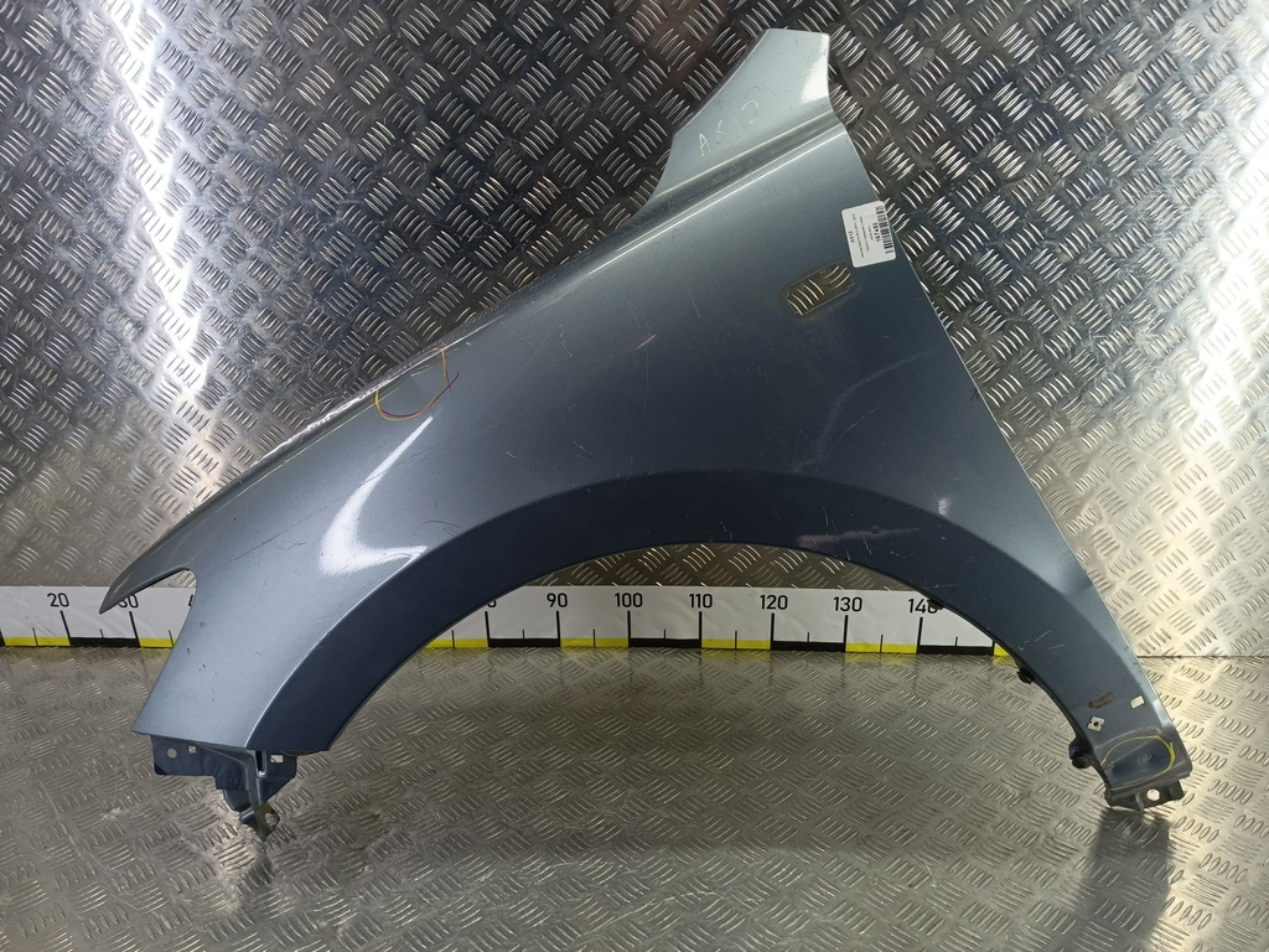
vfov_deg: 58.9
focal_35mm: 23
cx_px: 634
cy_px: 476
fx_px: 843
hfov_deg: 73.9
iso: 94
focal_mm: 4.11
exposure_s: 1/50
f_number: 1.6
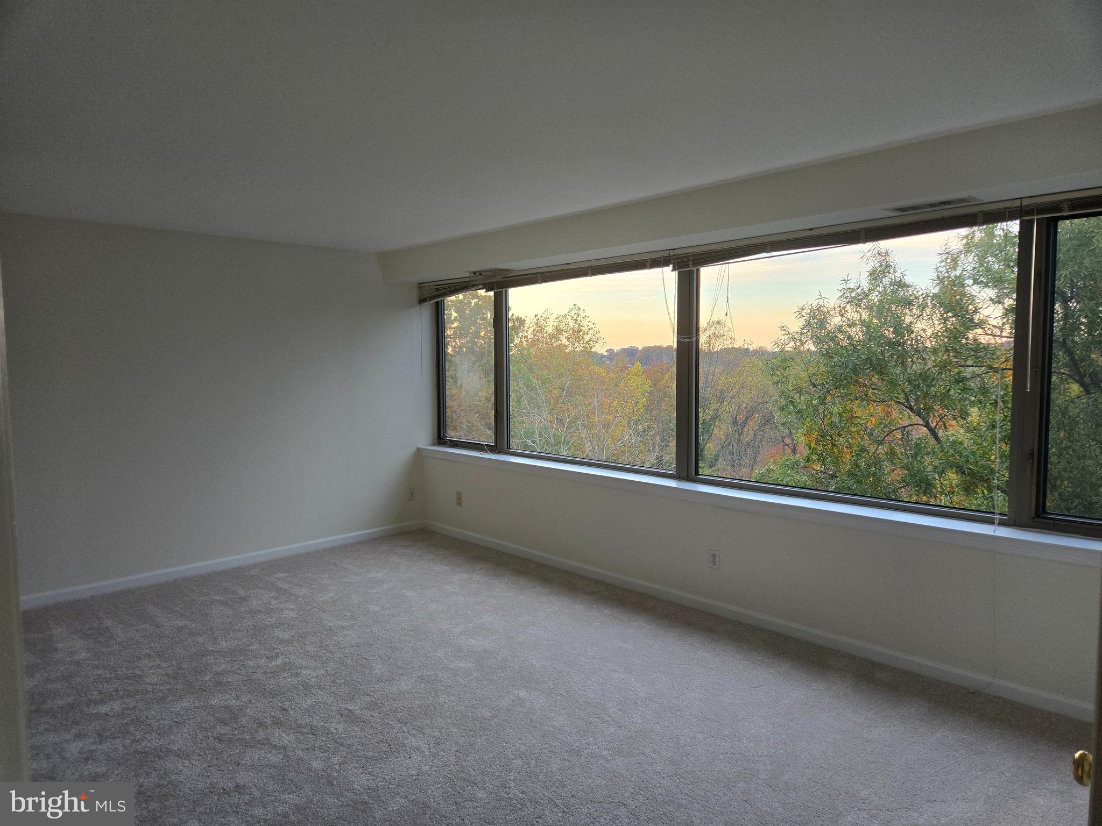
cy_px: 413
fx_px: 732
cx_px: 551
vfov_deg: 58.9
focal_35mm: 23
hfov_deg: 73.9
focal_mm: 5.4
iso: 100
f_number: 1.8
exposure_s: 1/120
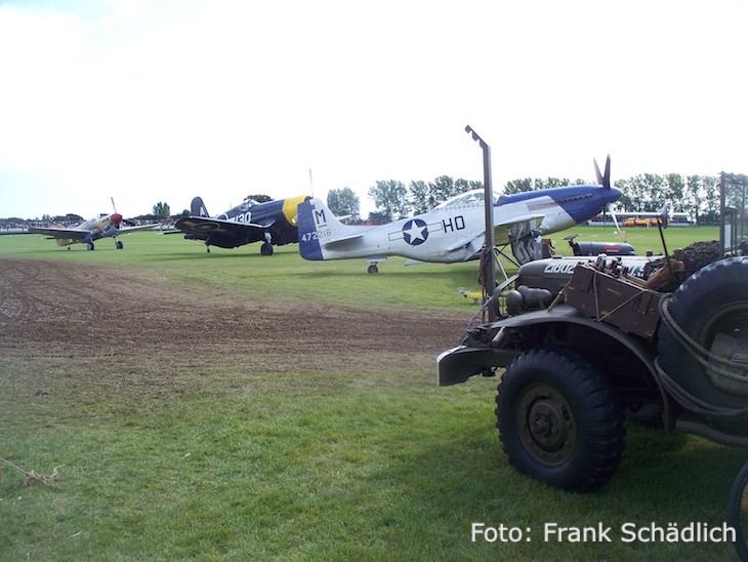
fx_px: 778
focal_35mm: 36
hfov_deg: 51.3
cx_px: 374
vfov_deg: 39.7
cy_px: 281
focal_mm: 7.54
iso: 80
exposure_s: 1/500
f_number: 2.8
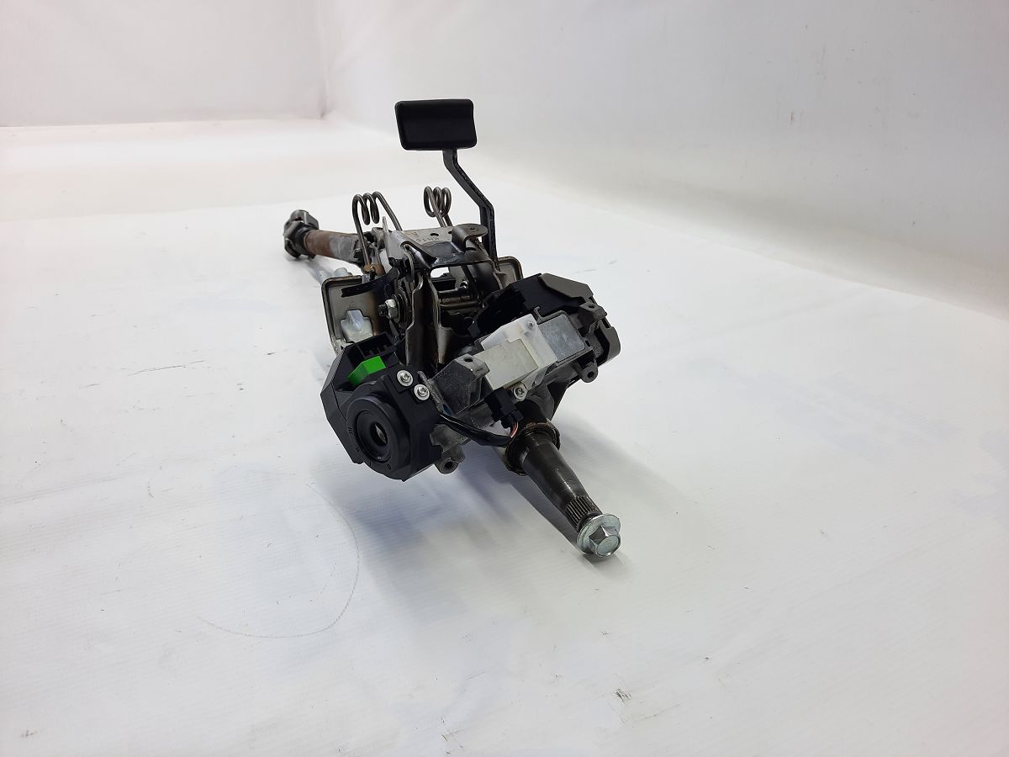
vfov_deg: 54.9
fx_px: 729
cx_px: 504
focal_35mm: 25
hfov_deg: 69.4
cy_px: 378
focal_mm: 4.6
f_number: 2
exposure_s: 1/50
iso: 50
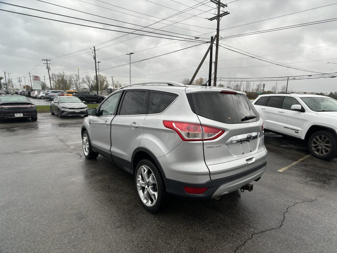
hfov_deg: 67.3
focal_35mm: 26
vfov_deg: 53.1
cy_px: 126
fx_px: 253
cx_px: 168
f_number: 1.5
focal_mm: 5.7
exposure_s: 1/635
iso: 50
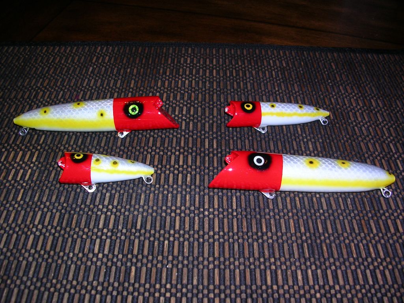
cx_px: 202
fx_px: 443
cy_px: 152
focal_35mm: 38
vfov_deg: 37.7
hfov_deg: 49.0
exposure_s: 1/60.1
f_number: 2.8
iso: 50
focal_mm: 5.8
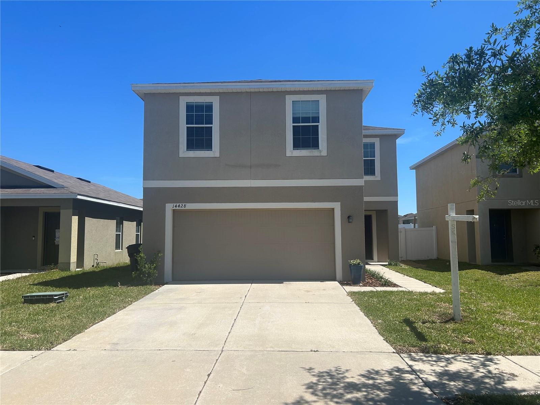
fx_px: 406
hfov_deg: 67.3
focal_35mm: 26
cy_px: 202
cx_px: 270
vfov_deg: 53.1
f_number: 1.5
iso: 50
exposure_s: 1/5319
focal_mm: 5.7
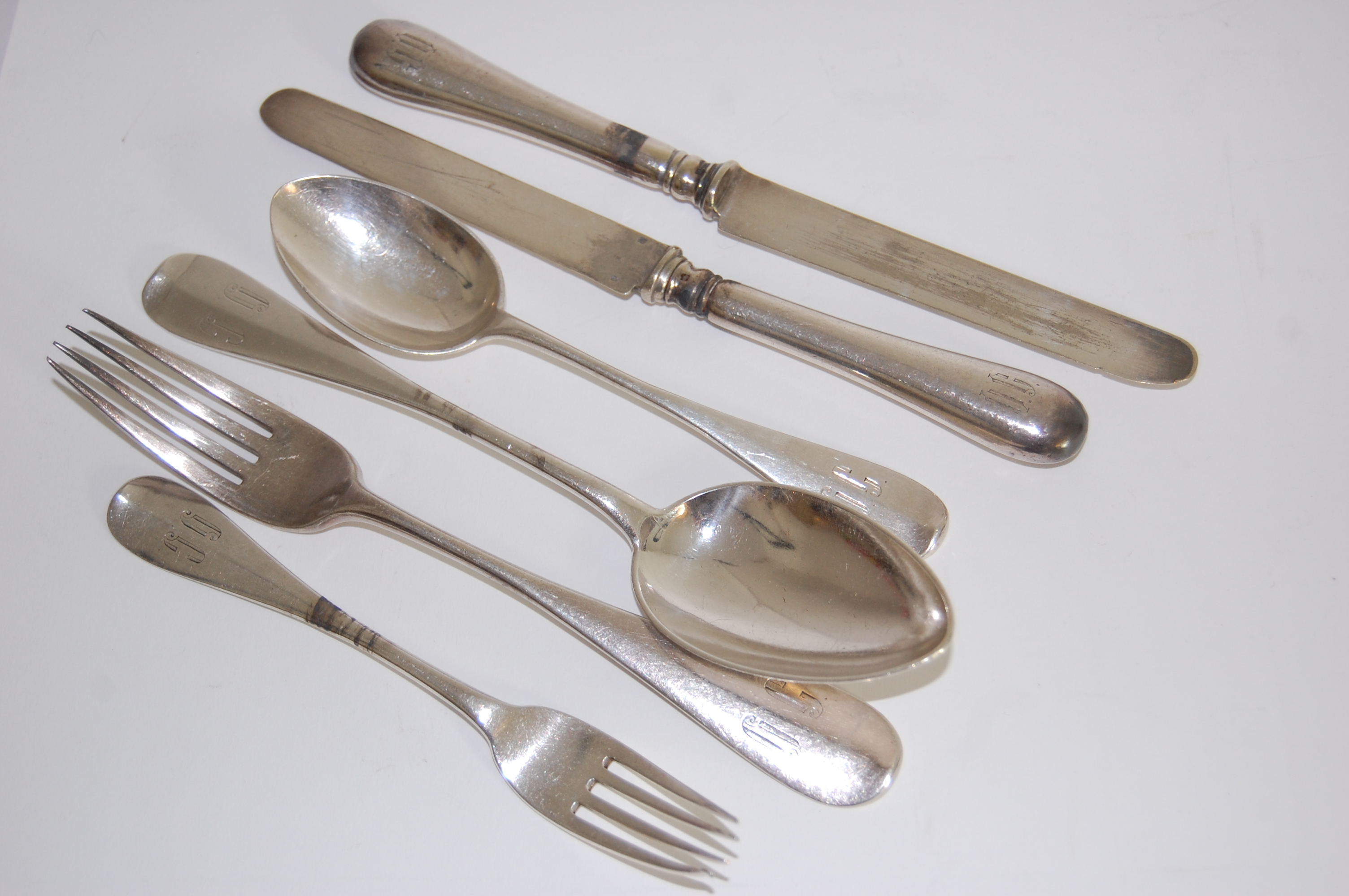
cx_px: 674
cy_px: 448
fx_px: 1966
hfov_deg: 37.9
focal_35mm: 52
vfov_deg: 25.7
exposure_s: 1/60
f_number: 4.8
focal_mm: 35
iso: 400
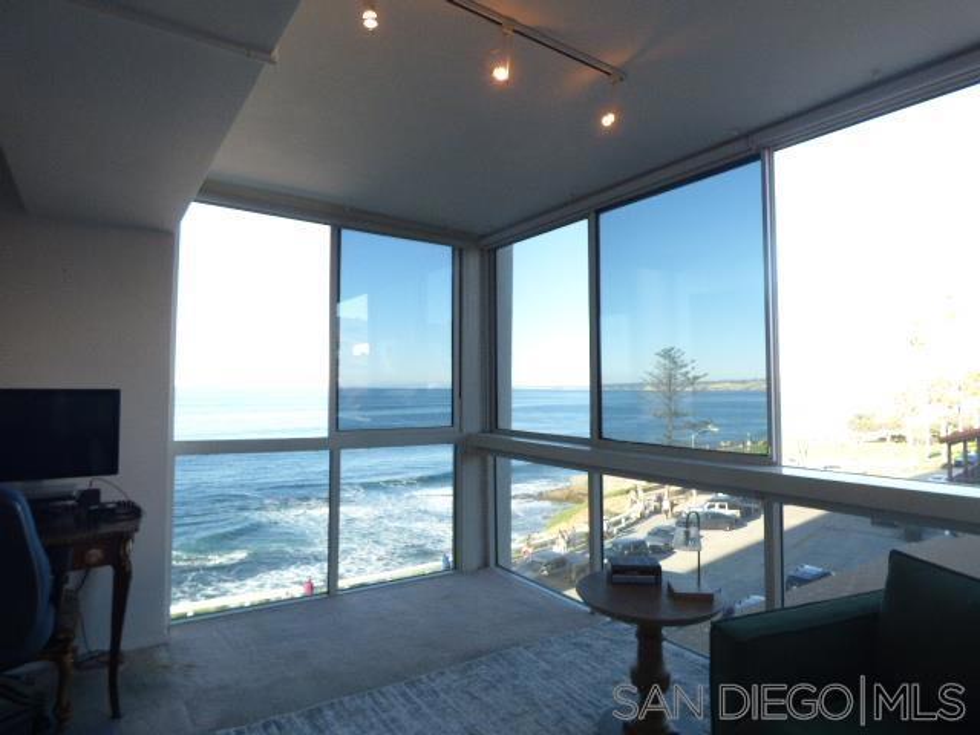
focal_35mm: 20
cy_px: 368
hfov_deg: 81.7
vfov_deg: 66.0
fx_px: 566
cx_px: 490
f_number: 2.8
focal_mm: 3.64
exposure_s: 1/400
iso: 200
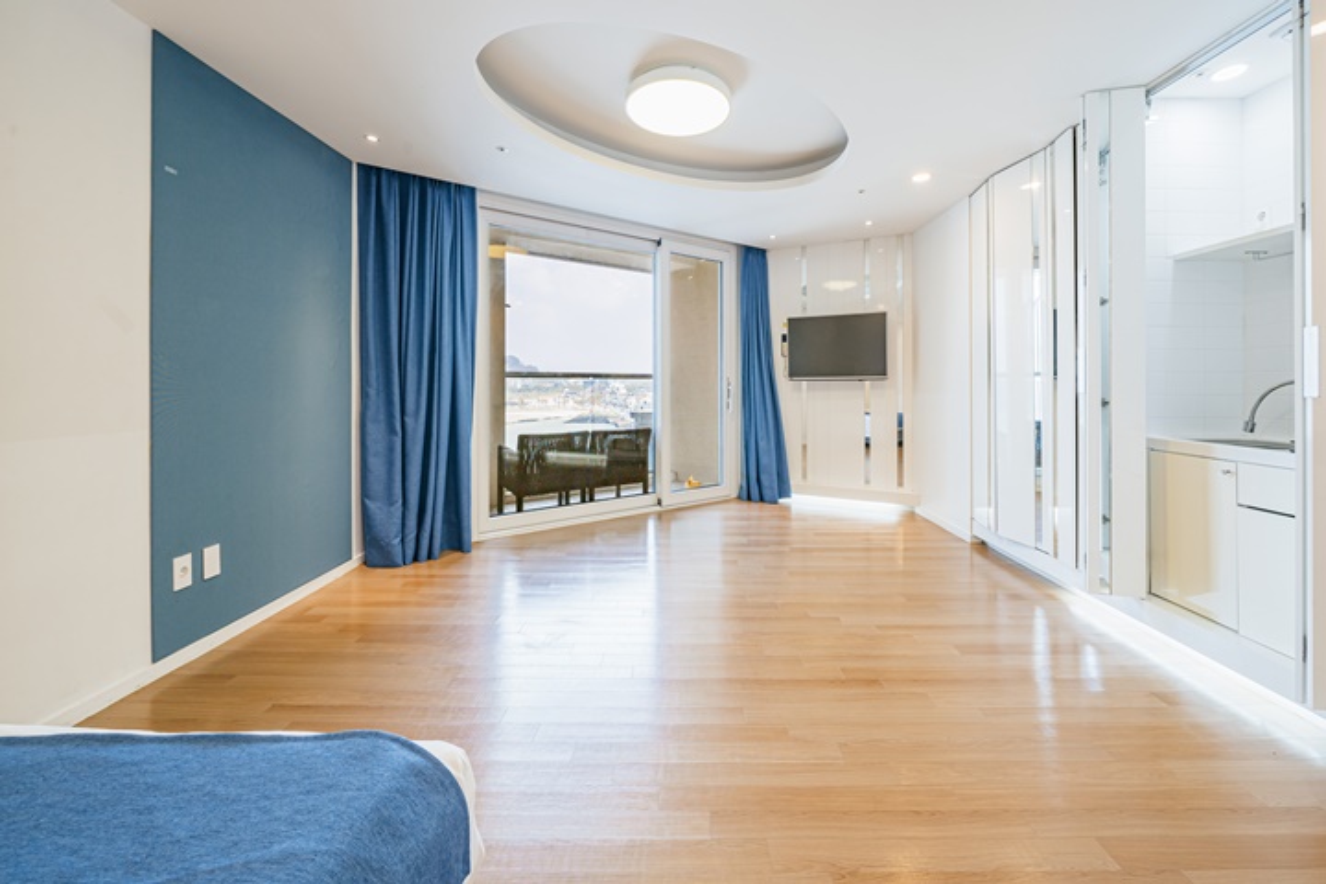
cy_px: 442
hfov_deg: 108.3
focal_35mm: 13
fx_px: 479
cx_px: 663
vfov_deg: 85.4
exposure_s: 1/13
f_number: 10
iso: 400
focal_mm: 13
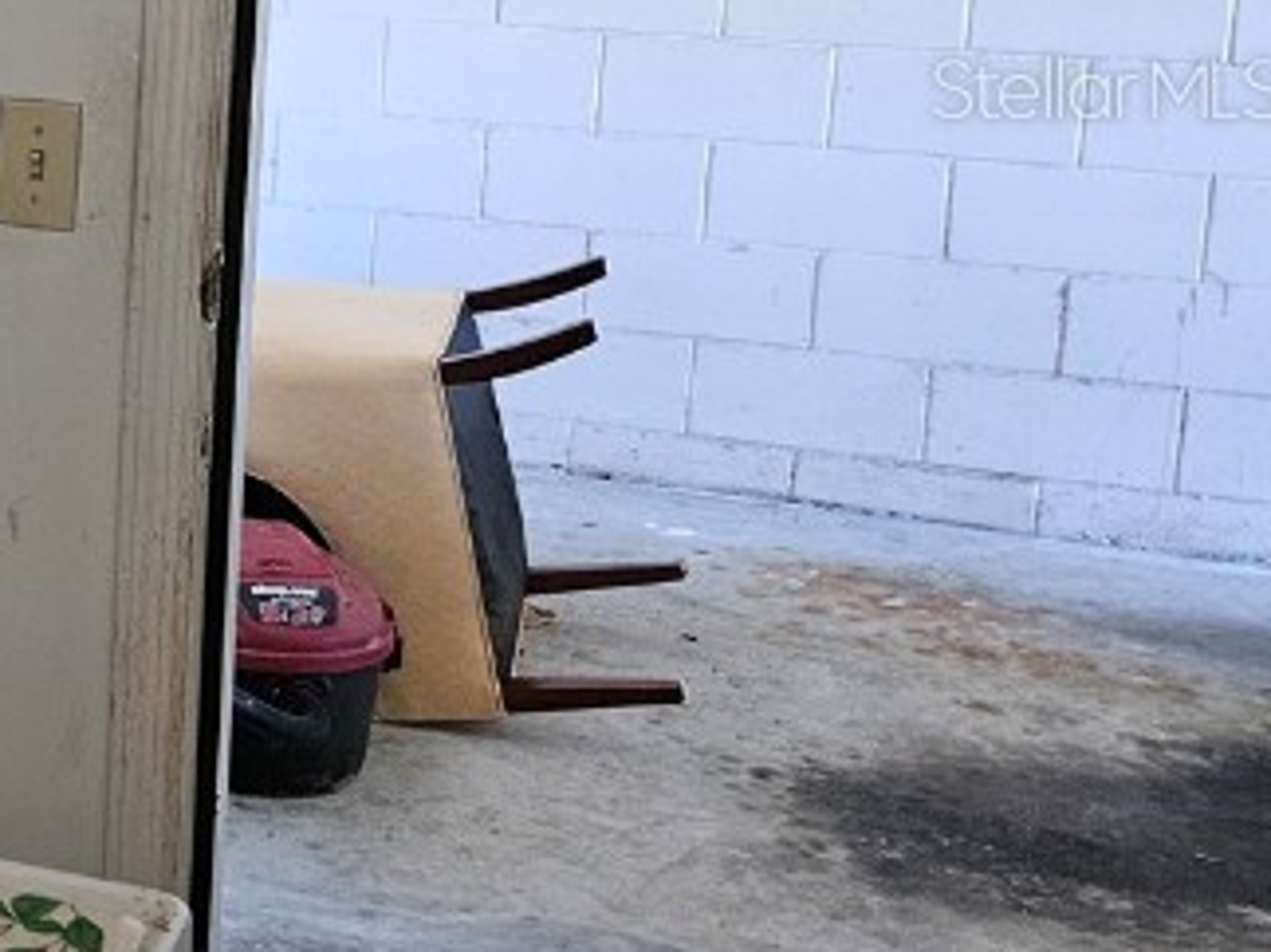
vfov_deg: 19.8
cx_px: -712
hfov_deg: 21.6
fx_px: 2679
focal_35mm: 73
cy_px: 87
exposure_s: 1/60
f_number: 1.8
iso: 640
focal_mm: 5.4
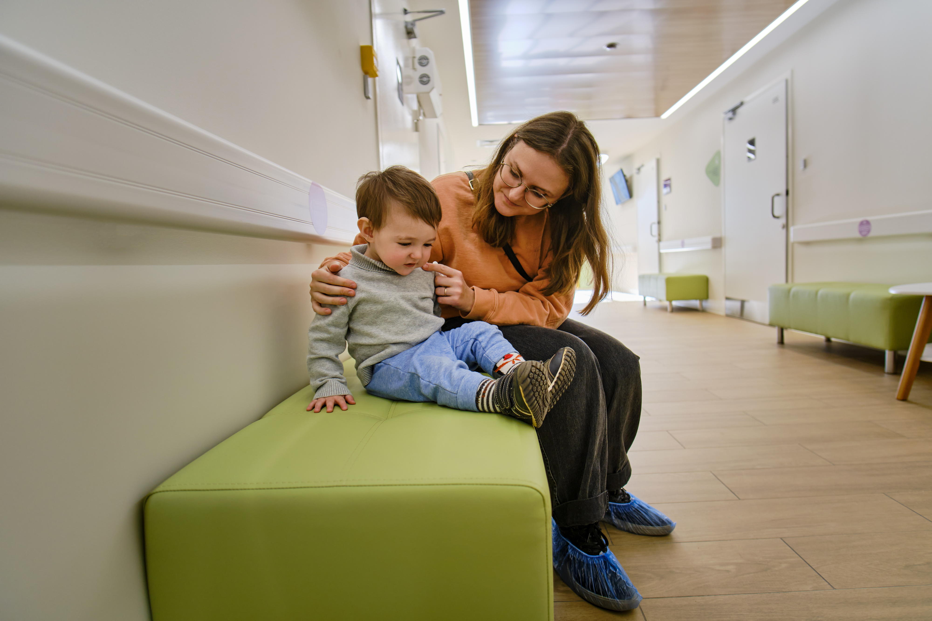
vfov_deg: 67.4
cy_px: 310
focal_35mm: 18
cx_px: 466
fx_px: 466
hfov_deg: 90.0
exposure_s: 1/250
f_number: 2
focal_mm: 12
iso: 160
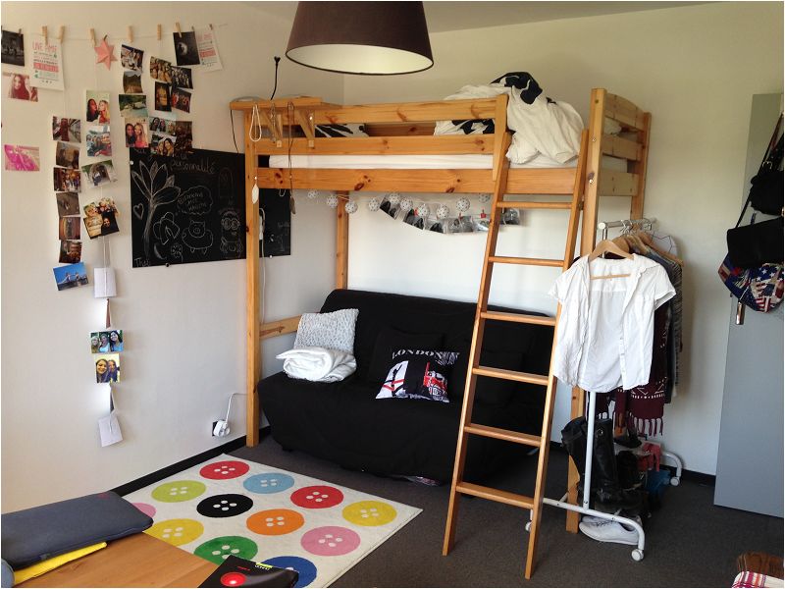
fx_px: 748
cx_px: 392
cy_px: 294
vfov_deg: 42.9
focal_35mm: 33
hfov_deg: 55.4
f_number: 2.4
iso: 50
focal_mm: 4.12
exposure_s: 1/40
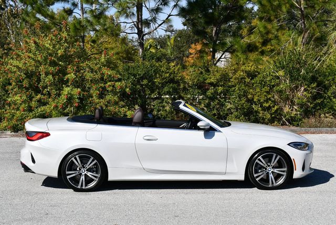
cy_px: 112
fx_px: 635
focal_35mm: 68
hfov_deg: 29.6
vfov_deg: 20.1
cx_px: 168
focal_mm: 34
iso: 100
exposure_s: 1/320
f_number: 9
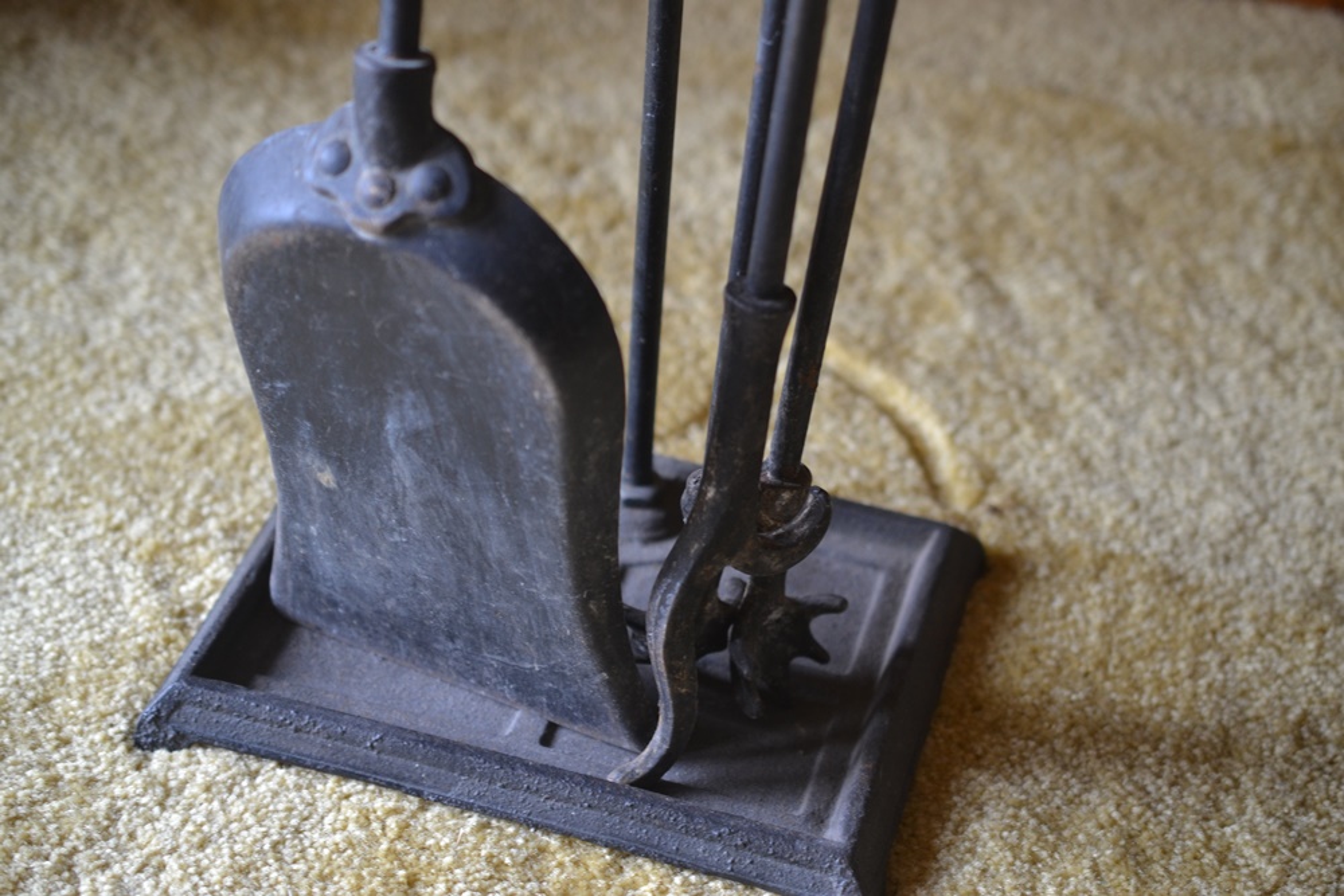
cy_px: 448
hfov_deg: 33.4
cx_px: 672
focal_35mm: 60
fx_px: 2240
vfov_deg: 22.6
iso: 400
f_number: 2.8
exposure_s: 1/60
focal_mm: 40
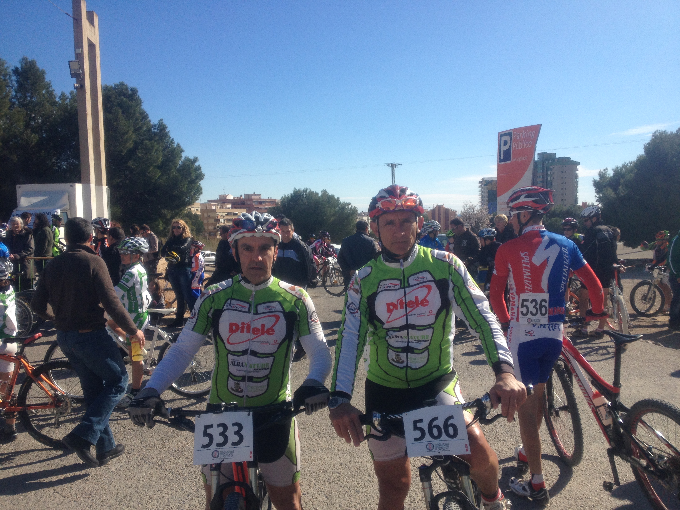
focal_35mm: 35
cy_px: 255
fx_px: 688
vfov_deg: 40.7
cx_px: 340
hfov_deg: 52.6
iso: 50
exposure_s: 1/2304
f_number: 2.4
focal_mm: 4.28
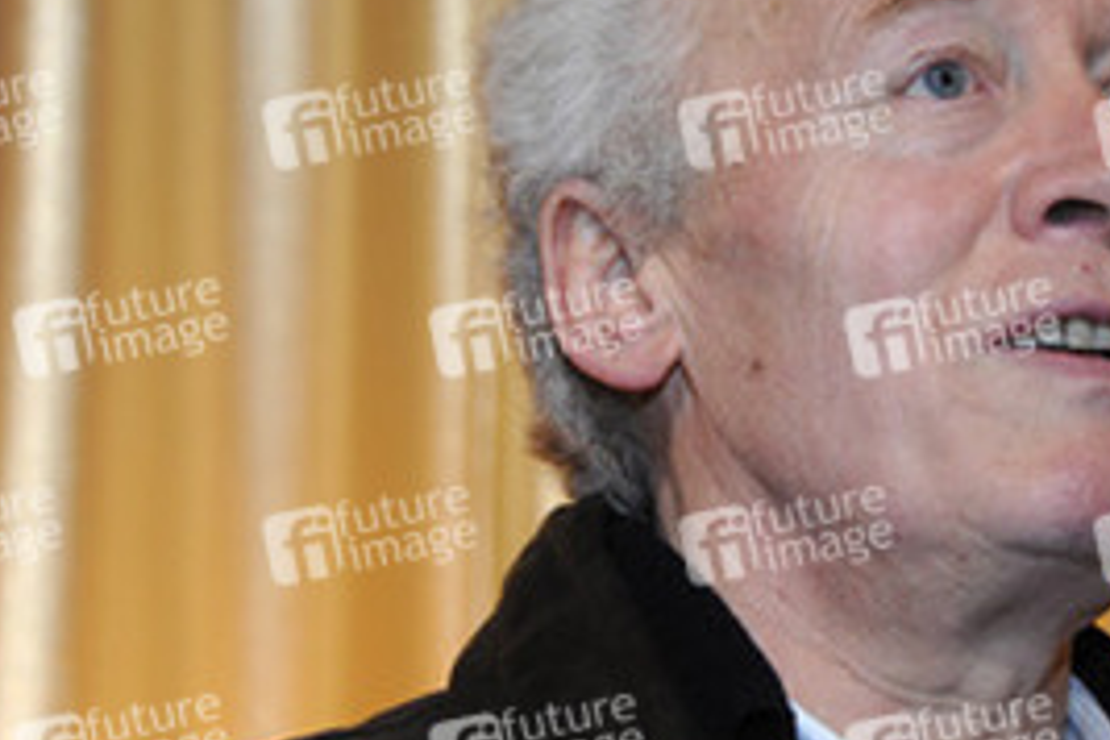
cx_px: 842
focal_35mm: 152
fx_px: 4686
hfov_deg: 13.5
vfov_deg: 9.0
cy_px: 224
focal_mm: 90
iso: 1600
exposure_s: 1/50
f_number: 5.6
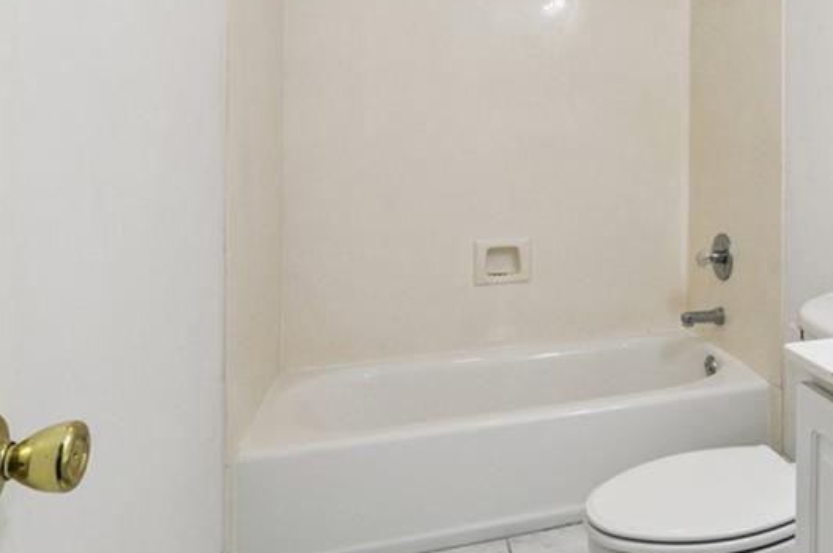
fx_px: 716
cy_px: 117
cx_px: 729
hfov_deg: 53.8
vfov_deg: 40.6
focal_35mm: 31
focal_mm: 16
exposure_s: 1/30
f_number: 13
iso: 800
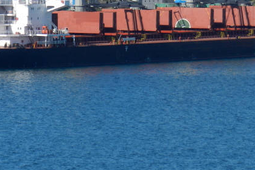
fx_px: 3696
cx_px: 125
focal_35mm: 522
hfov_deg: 4.0
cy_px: -9
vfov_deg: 2.6
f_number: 5.2
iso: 160
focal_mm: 46.7
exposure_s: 1/800
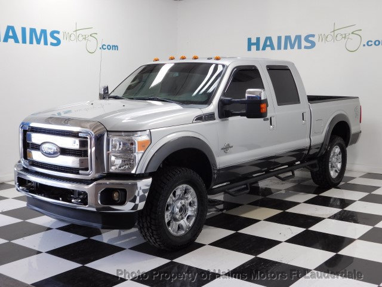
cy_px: 144
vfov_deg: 32.2
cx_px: 191
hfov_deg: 42.1
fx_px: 497
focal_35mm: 45
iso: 125
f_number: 3.7
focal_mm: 8
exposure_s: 1/30
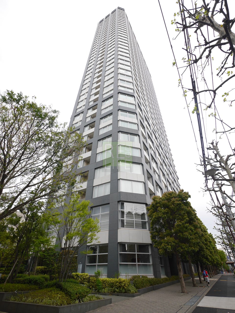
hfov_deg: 71.6
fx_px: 163
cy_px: 156
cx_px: 118
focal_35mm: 18
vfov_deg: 87.8
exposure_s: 1/125
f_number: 4.5
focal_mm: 9
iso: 160
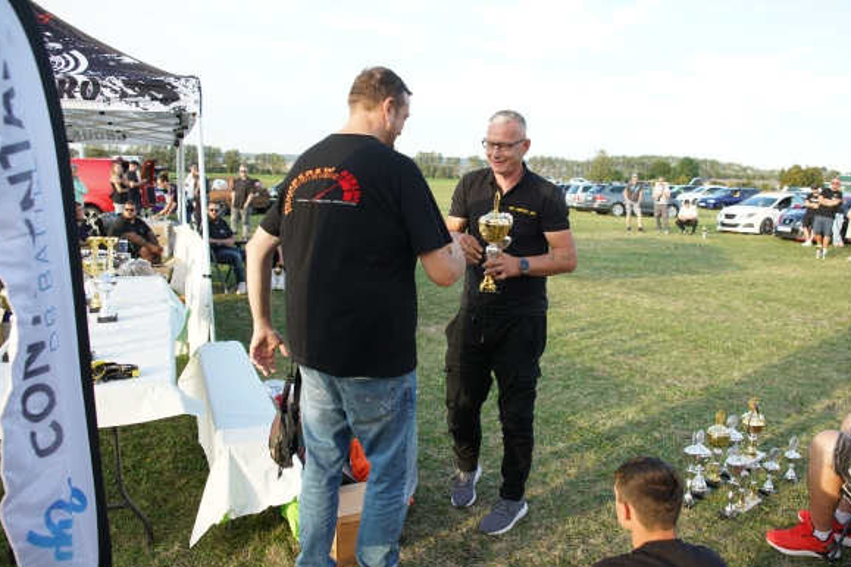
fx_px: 685
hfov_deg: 63.4
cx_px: 481
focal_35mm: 29
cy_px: 284
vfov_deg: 45.0
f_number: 4
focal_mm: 24
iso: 200
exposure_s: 1/200
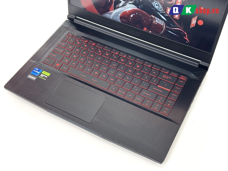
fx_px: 316
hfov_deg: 39.7
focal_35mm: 48
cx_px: 114
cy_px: 86
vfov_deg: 30.3
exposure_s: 1/101
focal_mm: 6.76
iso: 100
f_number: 1.78
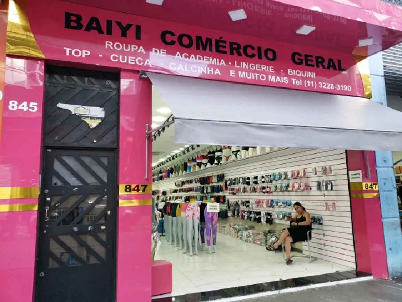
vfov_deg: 53.1
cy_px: 151
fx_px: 302
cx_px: 201
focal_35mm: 26
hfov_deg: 67.3
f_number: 2.4
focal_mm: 4.3
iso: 80
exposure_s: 1/60.2
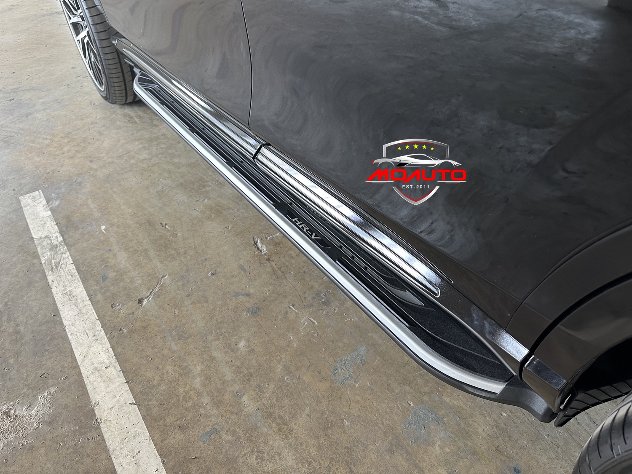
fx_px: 438
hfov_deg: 71.6
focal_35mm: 24
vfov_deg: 56.8
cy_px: 237
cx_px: 316
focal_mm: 6.86
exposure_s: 1/50
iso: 160
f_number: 1.78
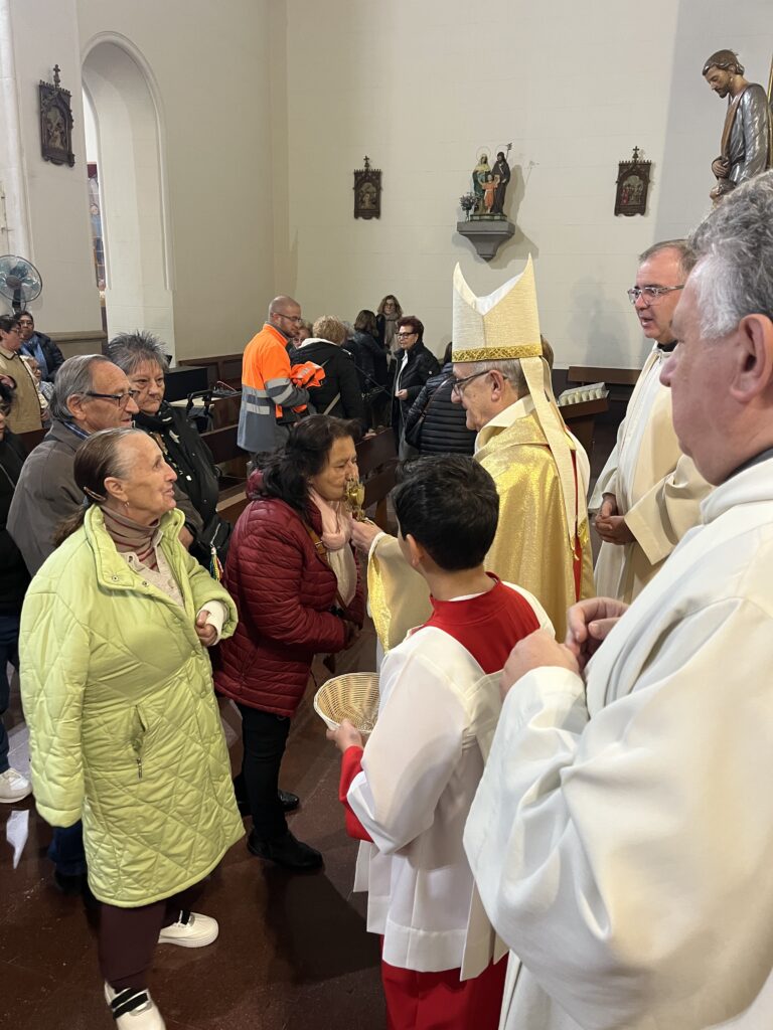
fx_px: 774
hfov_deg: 53.1
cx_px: 386
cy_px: 515
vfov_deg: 67.3
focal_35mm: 26
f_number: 1.6
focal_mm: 5.1
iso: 200
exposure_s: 1/50
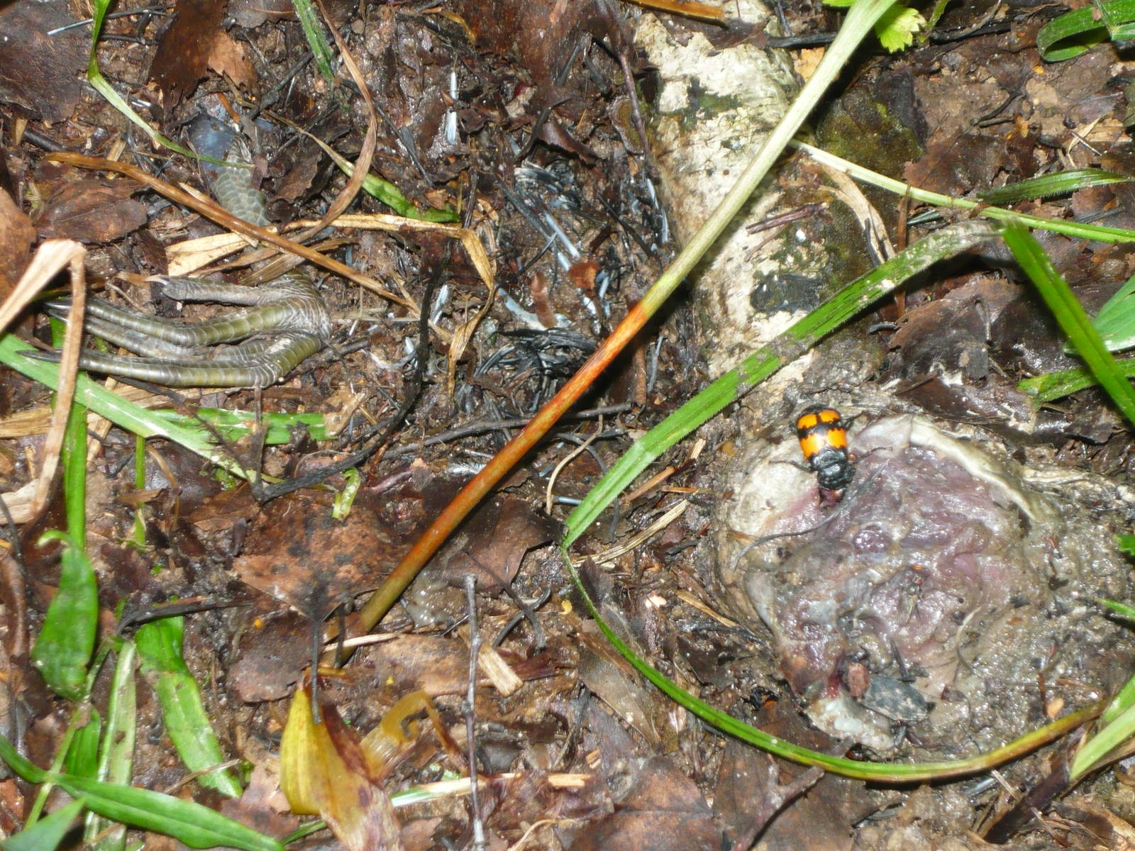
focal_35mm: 100
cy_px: 426
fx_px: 3279
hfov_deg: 19.6
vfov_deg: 14.8
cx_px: 568
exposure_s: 1/60
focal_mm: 16.5
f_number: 5.1
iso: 250
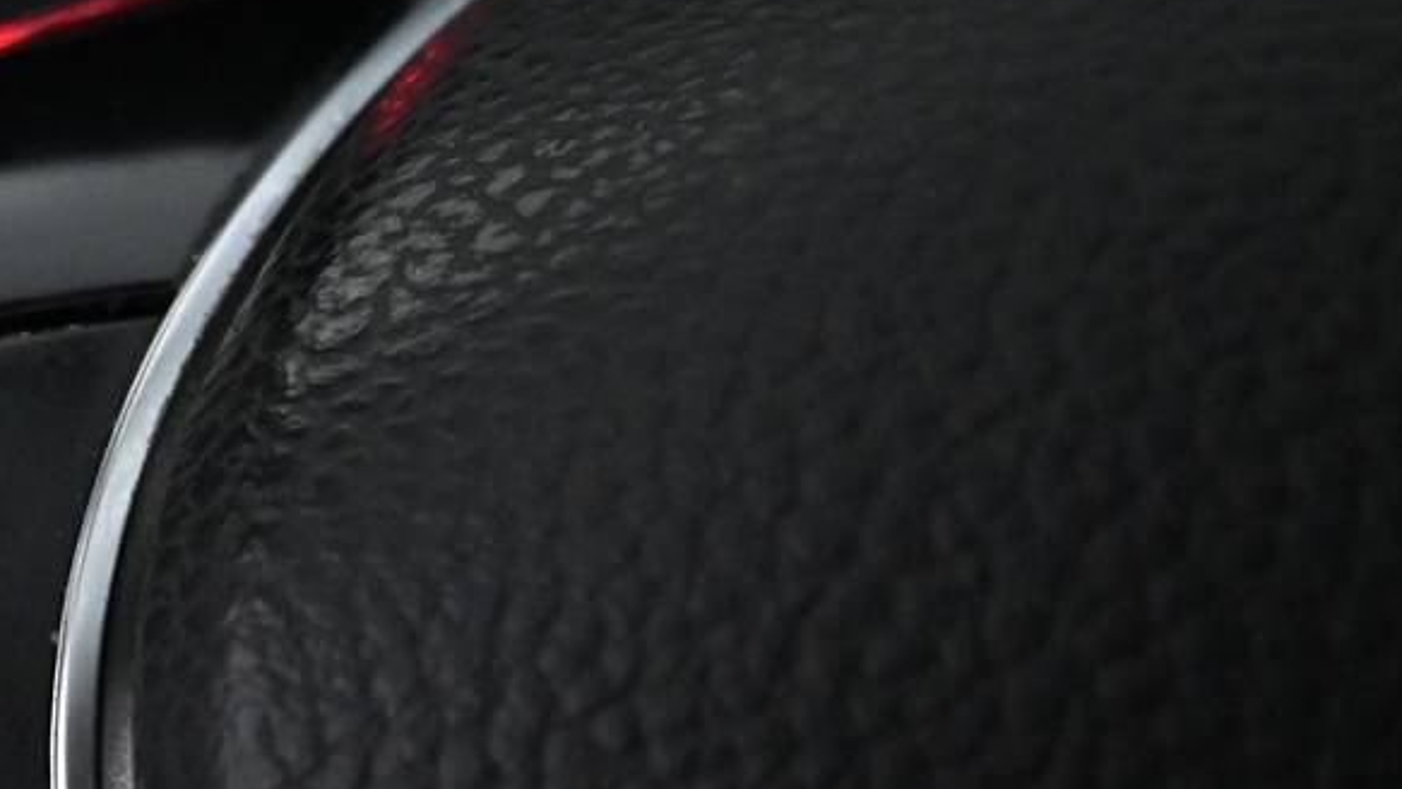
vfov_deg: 12.2
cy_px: 803
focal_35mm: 98
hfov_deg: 20.1
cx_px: -368
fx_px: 3650
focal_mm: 22.5
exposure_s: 1/40
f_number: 4
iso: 3200
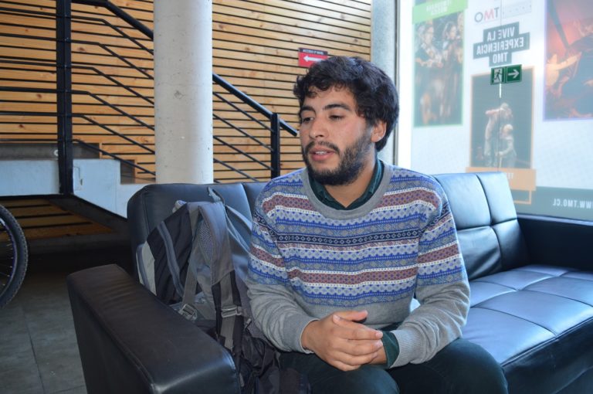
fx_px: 444
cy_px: 197
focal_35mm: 27
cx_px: 296
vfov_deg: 47.8
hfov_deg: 67.4
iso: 500
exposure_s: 1/60
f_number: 3.5
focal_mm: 18
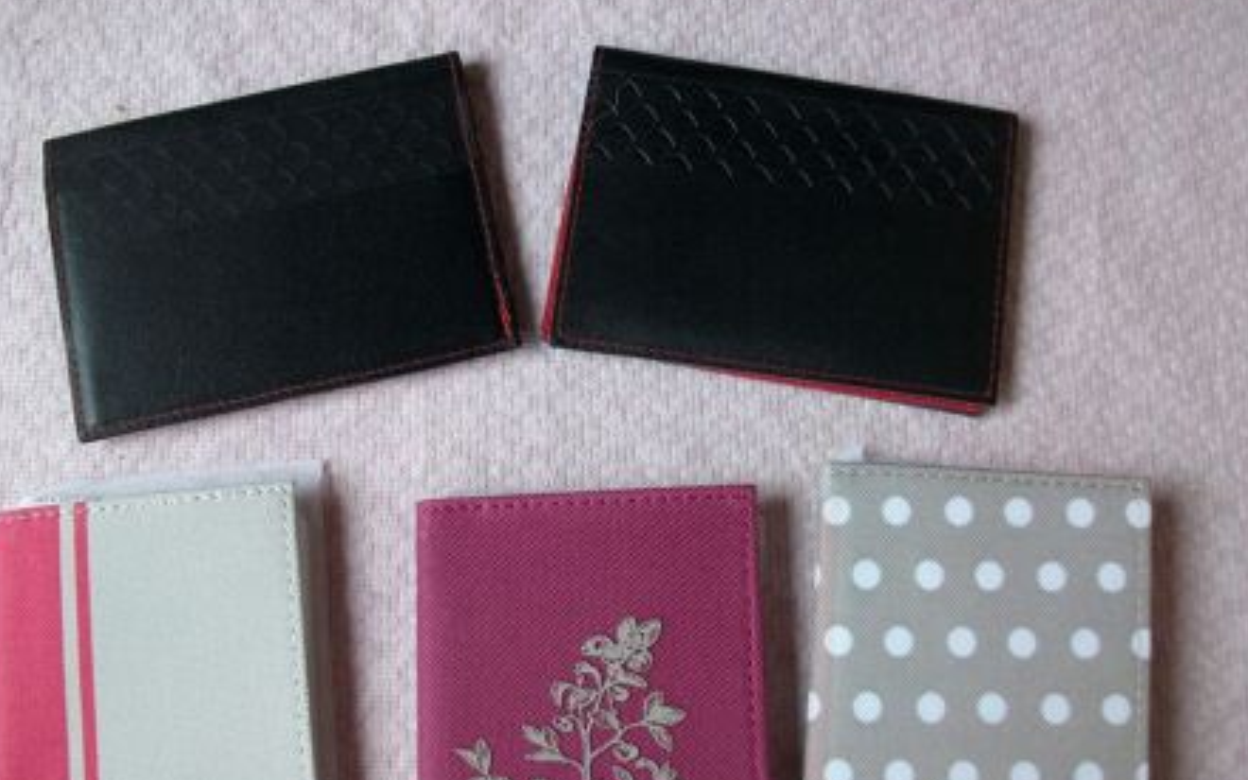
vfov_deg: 34.3
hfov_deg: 52.7
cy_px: 471
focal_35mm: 37
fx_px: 1258
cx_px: 604
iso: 86
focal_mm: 5.7
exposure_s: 1/40
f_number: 2.9
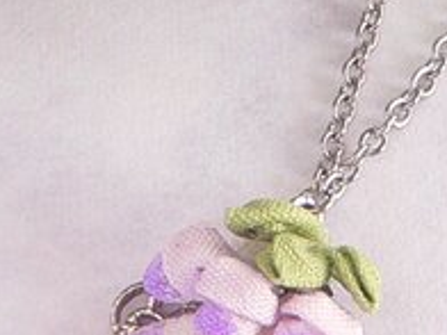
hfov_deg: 8.3
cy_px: 244
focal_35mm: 238
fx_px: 3073
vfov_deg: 6.2
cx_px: 310
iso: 80
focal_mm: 9.6
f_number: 2.8
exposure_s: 1/80
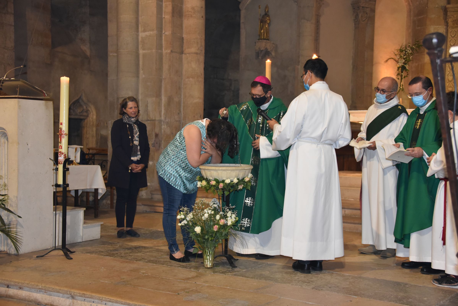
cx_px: 229
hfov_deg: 39.6
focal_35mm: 50
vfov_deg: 27.0
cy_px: 153
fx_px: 636
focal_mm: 50
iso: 3200
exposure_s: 1/60
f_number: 4.5
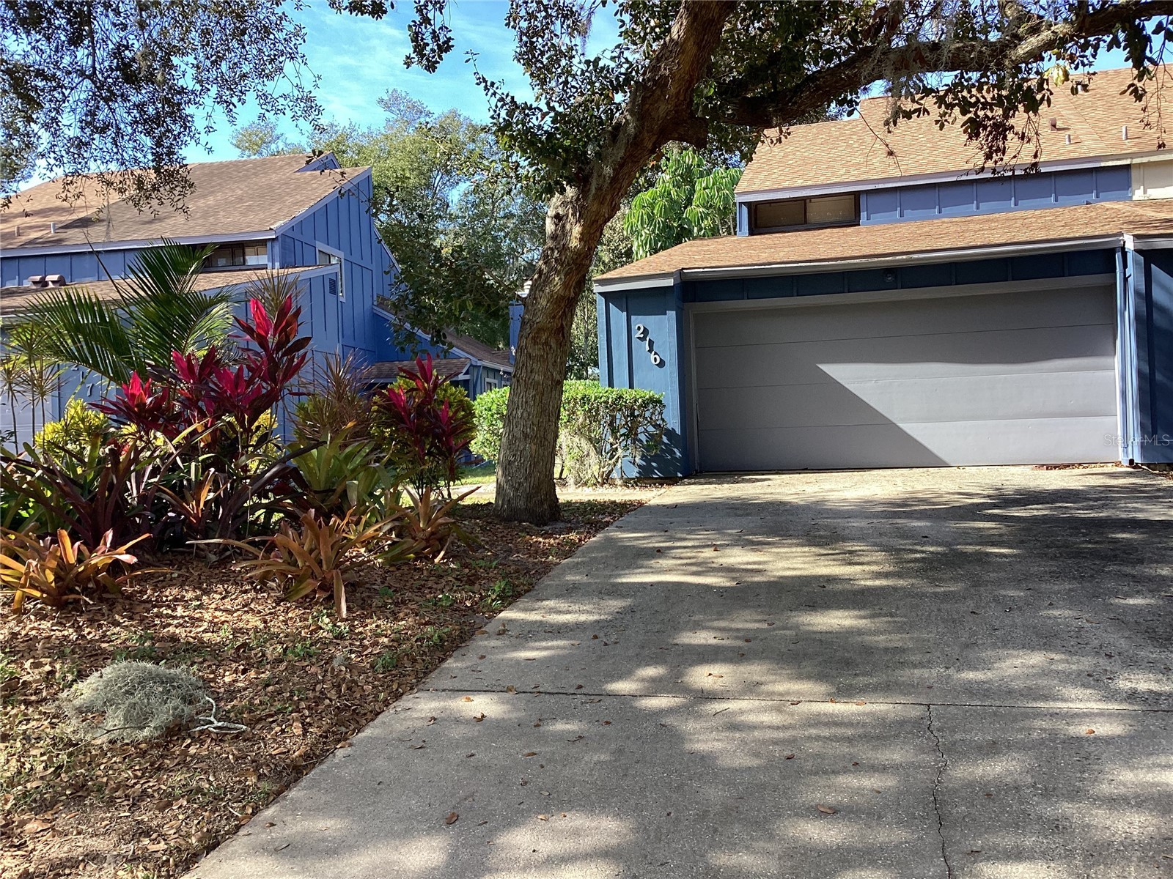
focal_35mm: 31
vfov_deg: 45.4
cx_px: 586
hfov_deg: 58.4
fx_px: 1050
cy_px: 440
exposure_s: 1/327
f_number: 2.4
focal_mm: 3.3
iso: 25
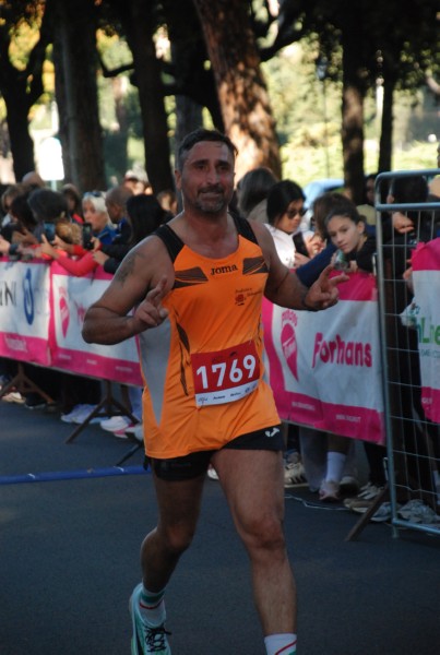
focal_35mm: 180
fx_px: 3283
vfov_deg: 11.4
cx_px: 220
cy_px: 328
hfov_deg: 7.7
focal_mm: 120
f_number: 5.6
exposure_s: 1/400
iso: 1000
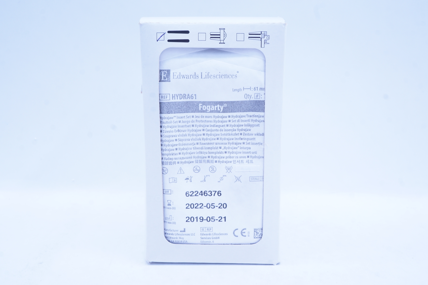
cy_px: 142
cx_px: 214
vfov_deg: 31.8
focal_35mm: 42
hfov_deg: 46.4
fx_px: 499
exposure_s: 1/13
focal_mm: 28
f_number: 13
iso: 400
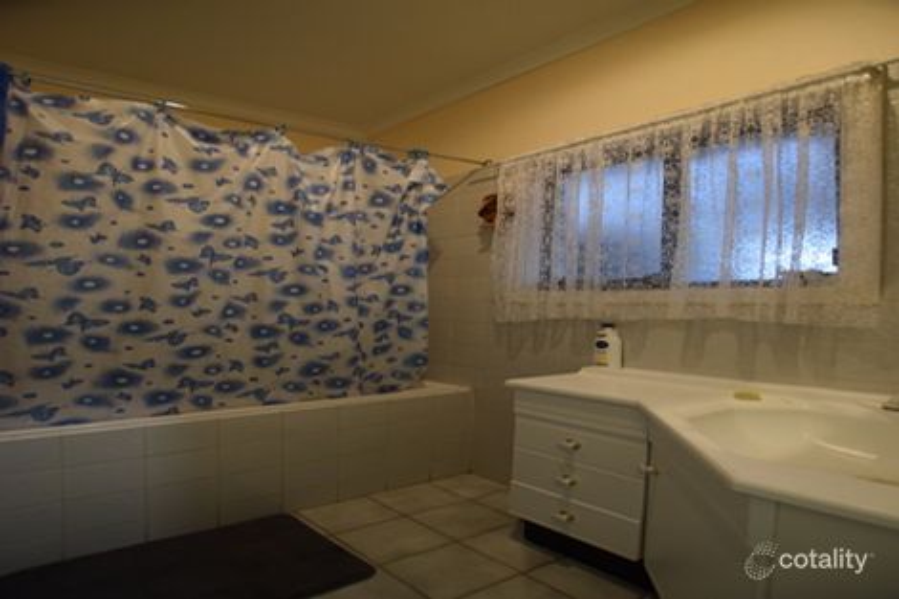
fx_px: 374
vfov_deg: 77.3
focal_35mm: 15
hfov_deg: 100.4
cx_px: 450
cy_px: 300
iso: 1100
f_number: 3.5
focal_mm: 10
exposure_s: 1/60
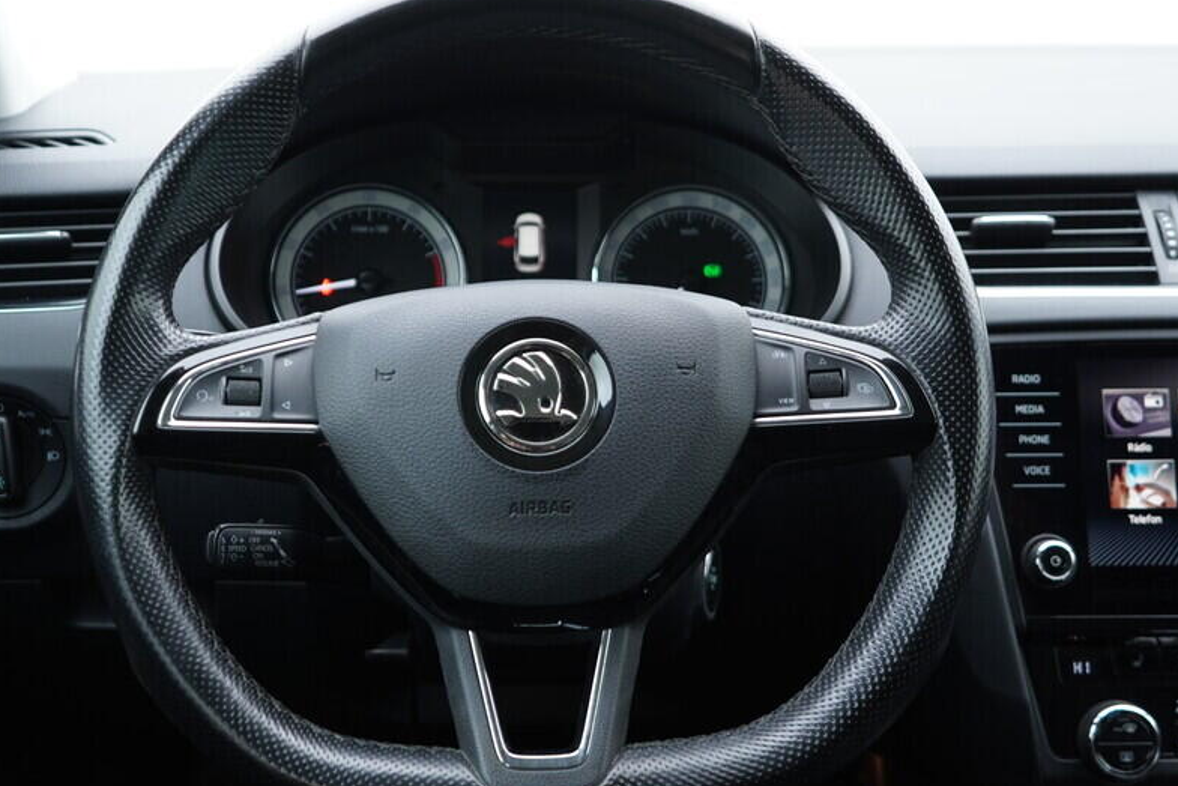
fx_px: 1538
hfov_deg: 41.9
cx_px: 545
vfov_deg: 28.7
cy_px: 382
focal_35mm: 47
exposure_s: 1/40
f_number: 2.8
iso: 320
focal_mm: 24
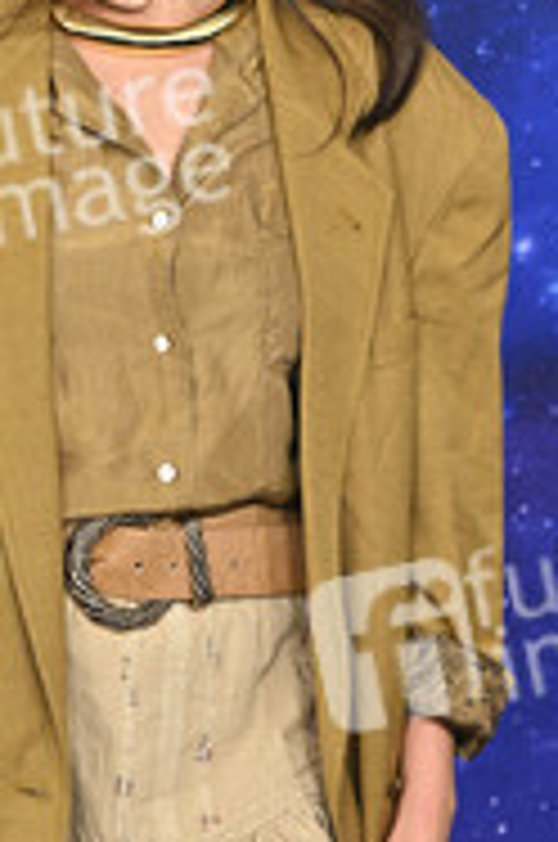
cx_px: 130
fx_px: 5250
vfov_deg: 9.2
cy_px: 401
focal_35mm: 225
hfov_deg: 6.1
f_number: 5.6
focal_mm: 105
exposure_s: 1/320
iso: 1600
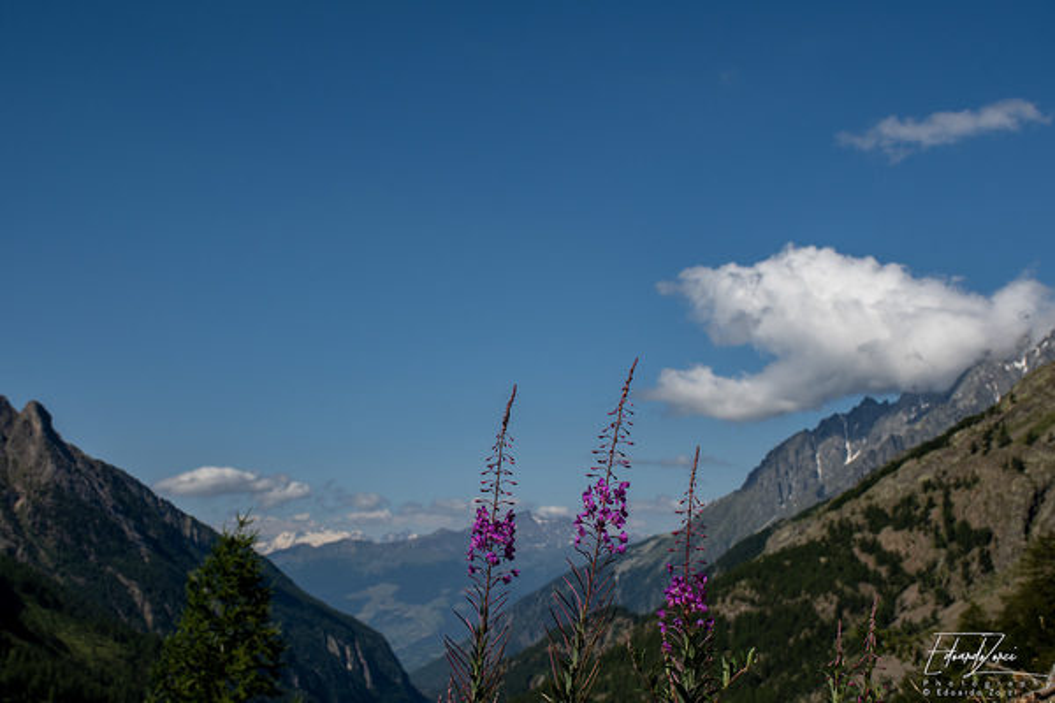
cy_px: 352
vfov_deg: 22.6
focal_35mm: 60
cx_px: 528
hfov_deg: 33.4
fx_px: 1758
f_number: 11
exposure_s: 1/500
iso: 100
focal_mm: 40
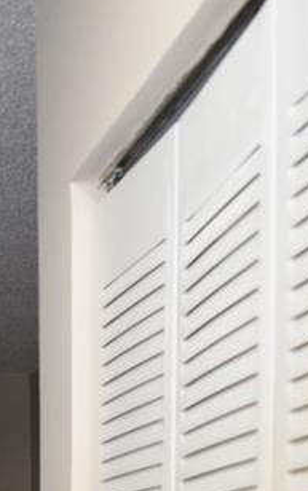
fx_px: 1434
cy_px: 829
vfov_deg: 16.8
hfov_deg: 11.4
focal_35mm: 107
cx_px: -247
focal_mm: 18
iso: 800
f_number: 4.5
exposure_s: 1/80
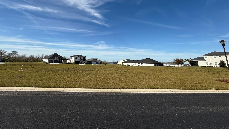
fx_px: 97
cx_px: 112
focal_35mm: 16
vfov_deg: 65.1
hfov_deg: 99.3
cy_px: 41
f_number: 2.2
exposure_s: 1/3289
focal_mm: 2.22
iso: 50
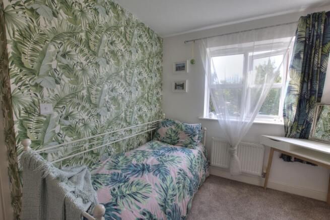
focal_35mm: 15
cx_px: 165
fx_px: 138
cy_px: 110
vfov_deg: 77.4
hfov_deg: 100.4
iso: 400
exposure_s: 1/40
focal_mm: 10
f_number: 8
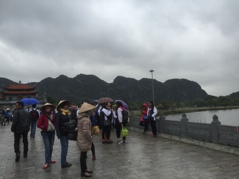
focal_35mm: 29
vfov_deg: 48.2
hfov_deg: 61.7
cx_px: 120
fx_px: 200
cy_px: 90
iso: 32
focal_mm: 4.15
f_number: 2.2
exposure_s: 1/573
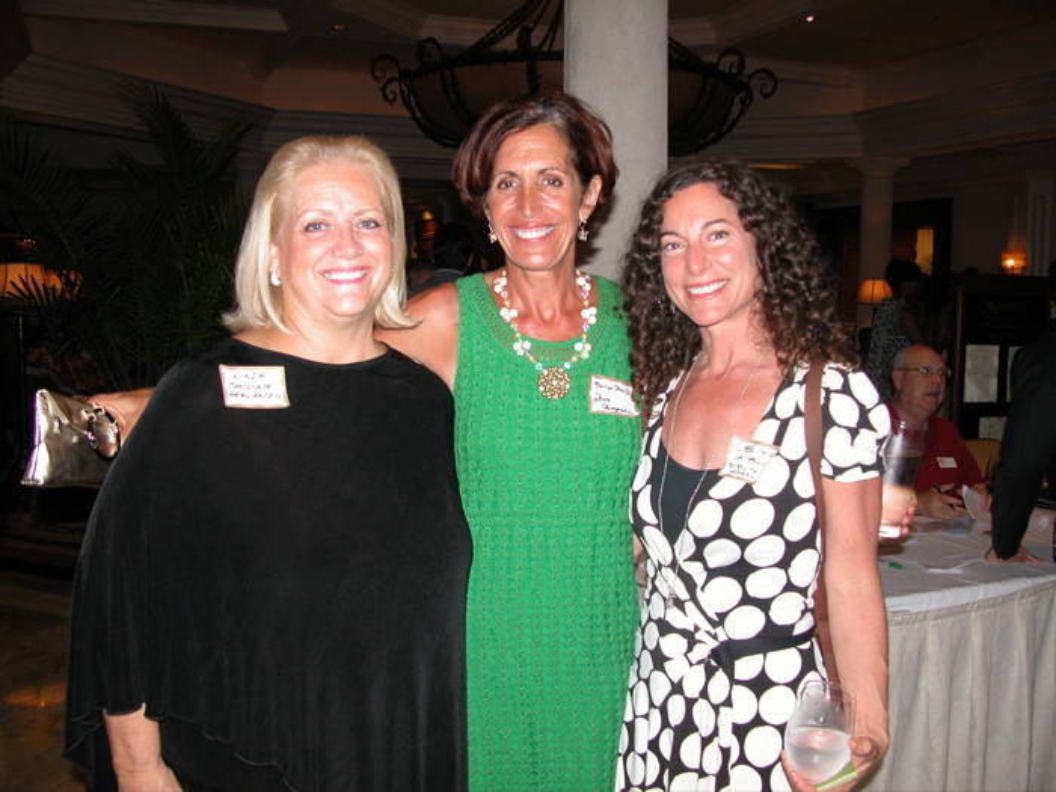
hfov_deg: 52.6
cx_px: 528
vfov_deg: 40.7
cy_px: 396
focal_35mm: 35
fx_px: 1068
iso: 200
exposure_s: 1/60
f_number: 2.8
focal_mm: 8.9
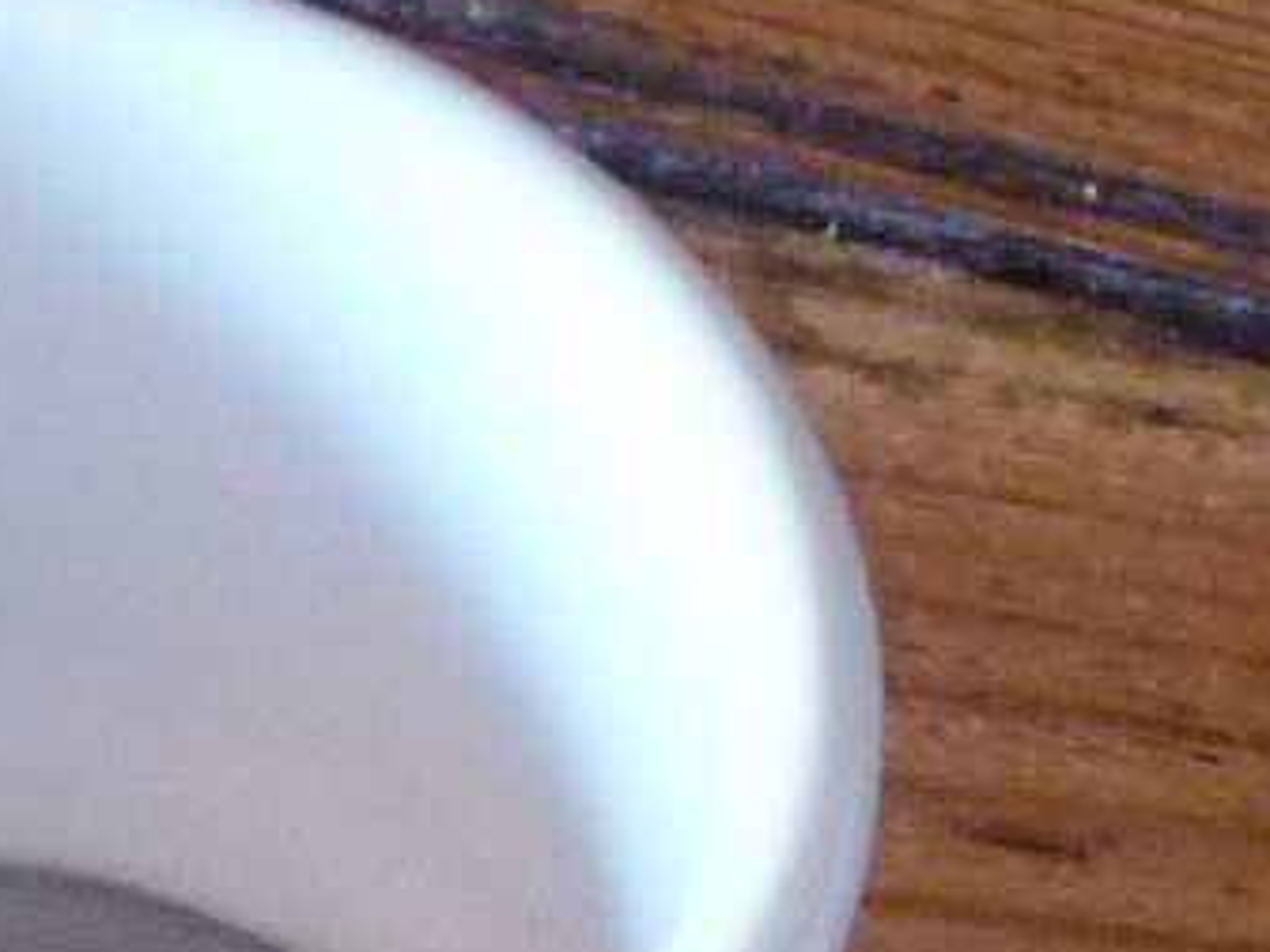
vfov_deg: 3.8
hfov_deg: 5.1
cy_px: 1764
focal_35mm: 388
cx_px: 1126
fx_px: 14235
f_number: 3.2
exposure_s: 1/50
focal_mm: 9.2
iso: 400
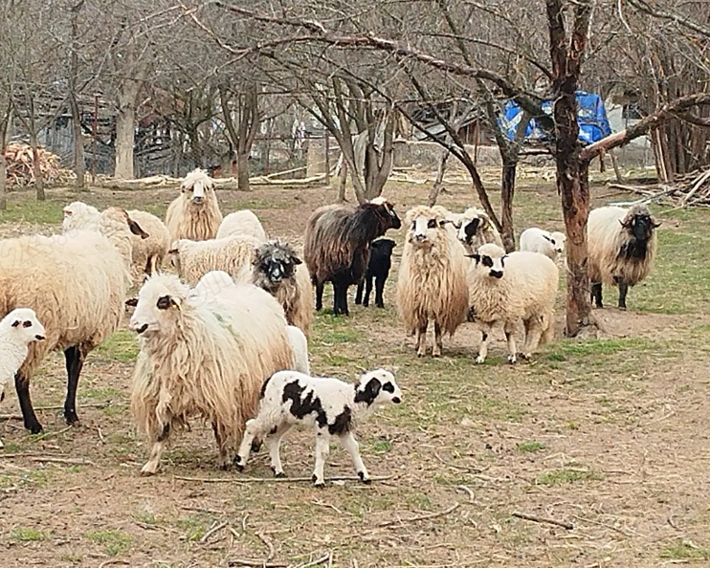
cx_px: 339
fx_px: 2459
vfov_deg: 13.2
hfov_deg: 16.4
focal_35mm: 117
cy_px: 286
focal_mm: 6.24
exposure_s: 1/201
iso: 100
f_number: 1.9
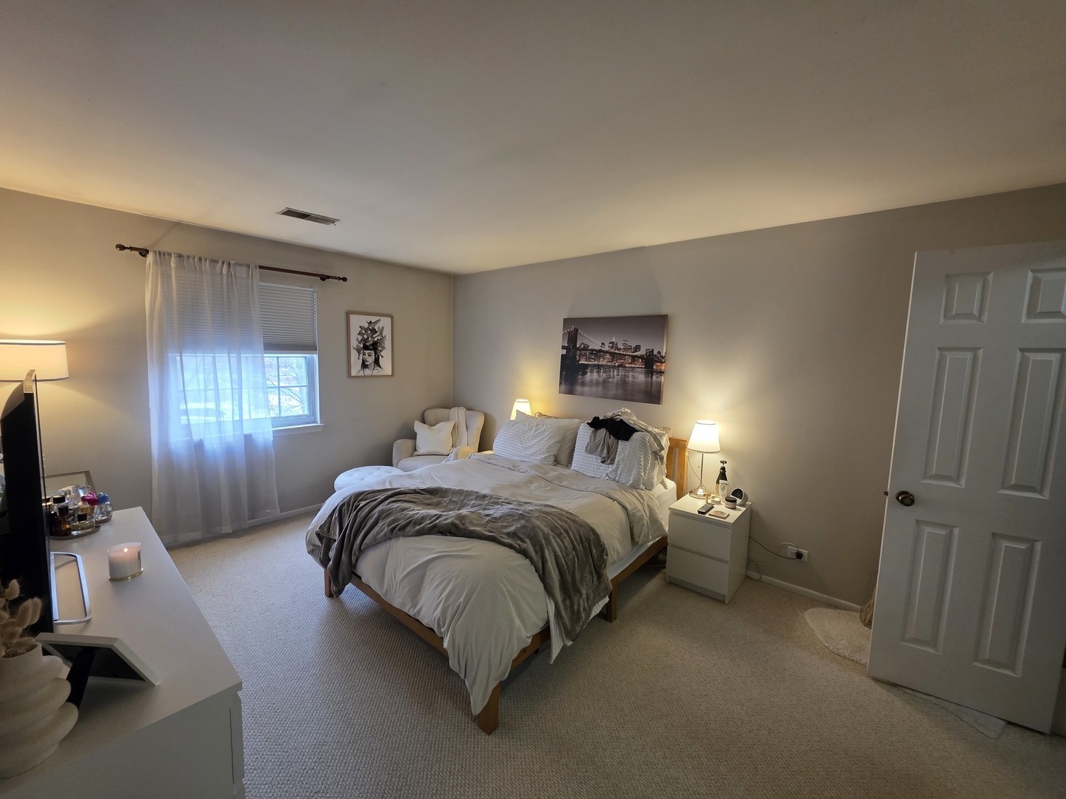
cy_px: 400
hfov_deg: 106.2
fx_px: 400
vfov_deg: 89.9
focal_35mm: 13
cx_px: 533
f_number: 1.9
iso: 200
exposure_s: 1/60
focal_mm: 2.2
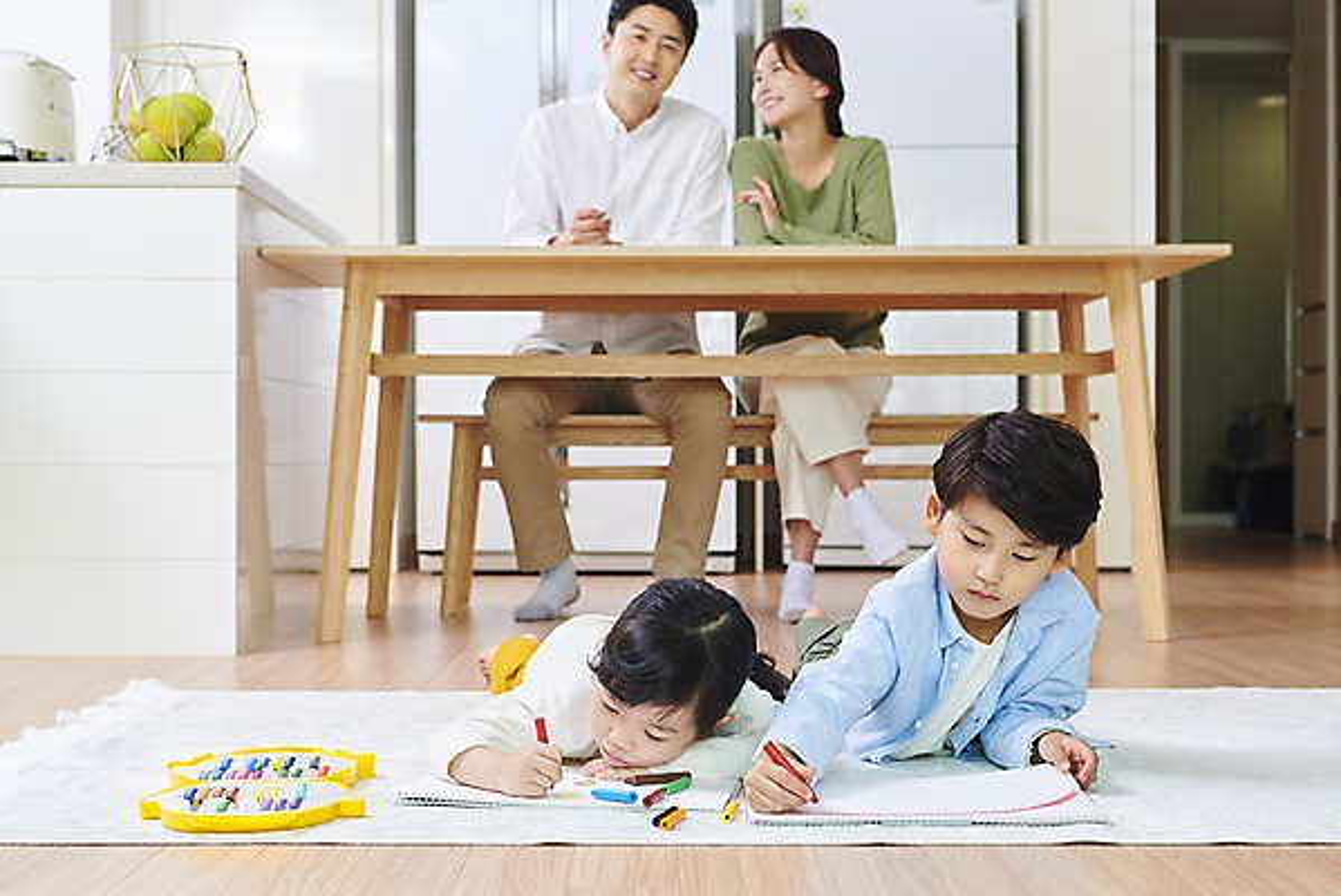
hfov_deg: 38.2
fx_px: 1938
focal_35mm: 52
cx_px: 670
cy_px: 448
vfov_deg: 26.0
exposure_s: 1/125
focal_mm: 52
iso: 320
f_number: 5.6
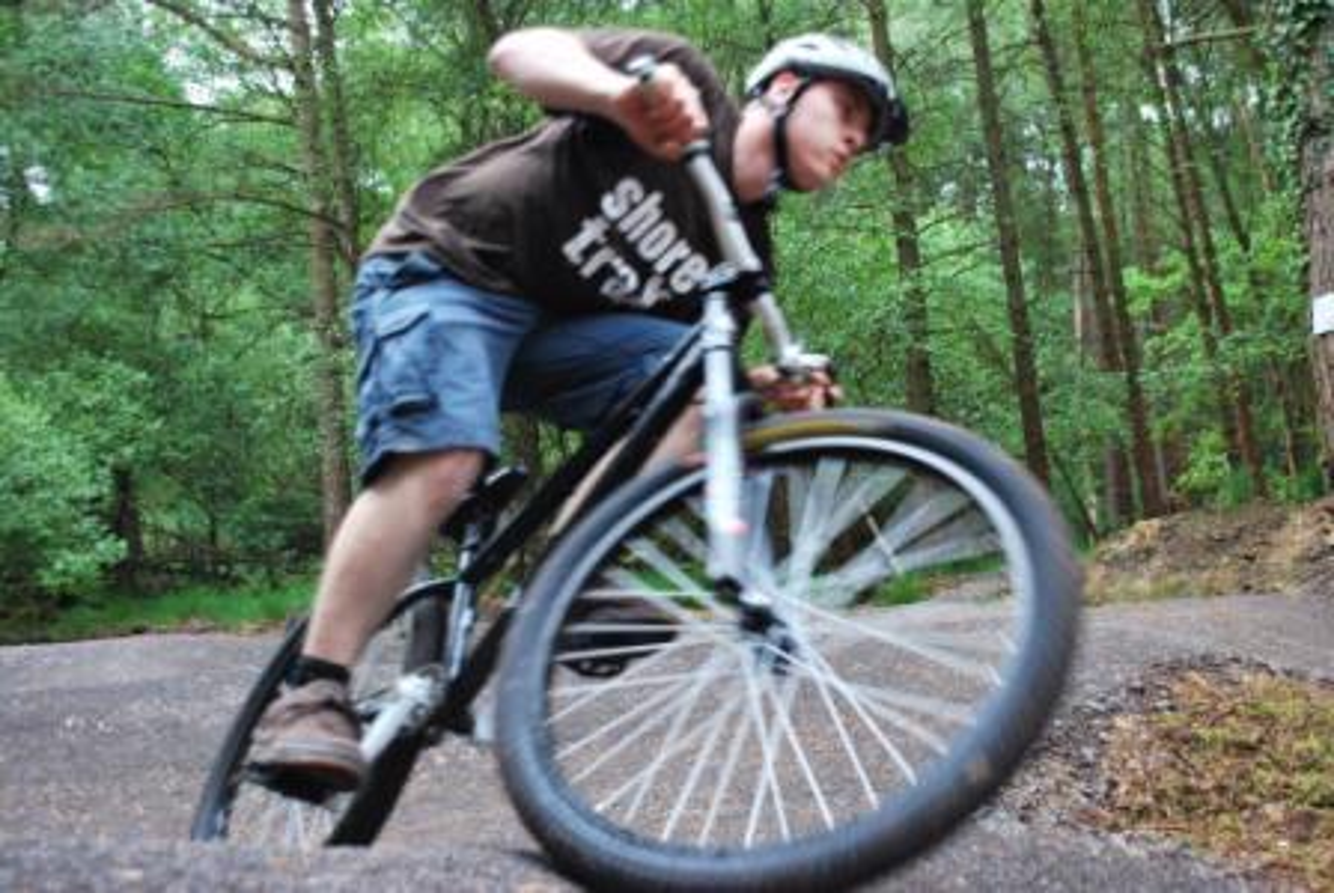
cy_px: 446
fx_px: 1503
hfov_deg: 47.9
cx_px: 667
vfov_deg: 33.1
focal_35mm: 40
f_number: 3.8
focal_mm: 27
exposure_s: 1/200
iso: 800
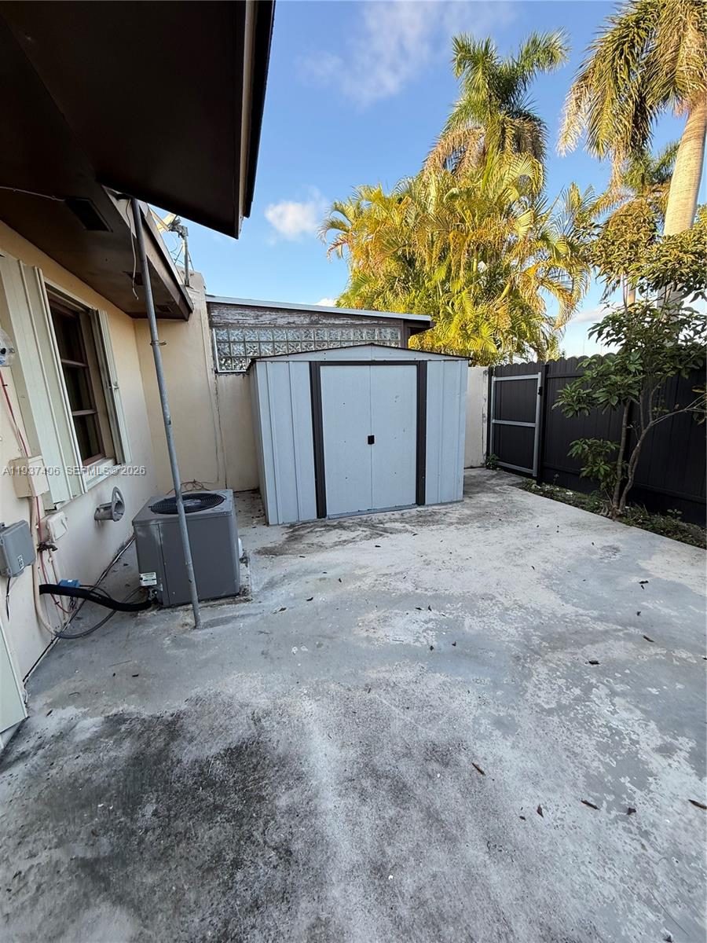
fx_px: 381
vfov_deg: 102.1
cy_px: 472
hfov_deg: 85.7
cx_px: 354
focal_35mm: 14
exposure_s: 1/262
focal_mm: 2.22
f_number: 2.2
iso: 64
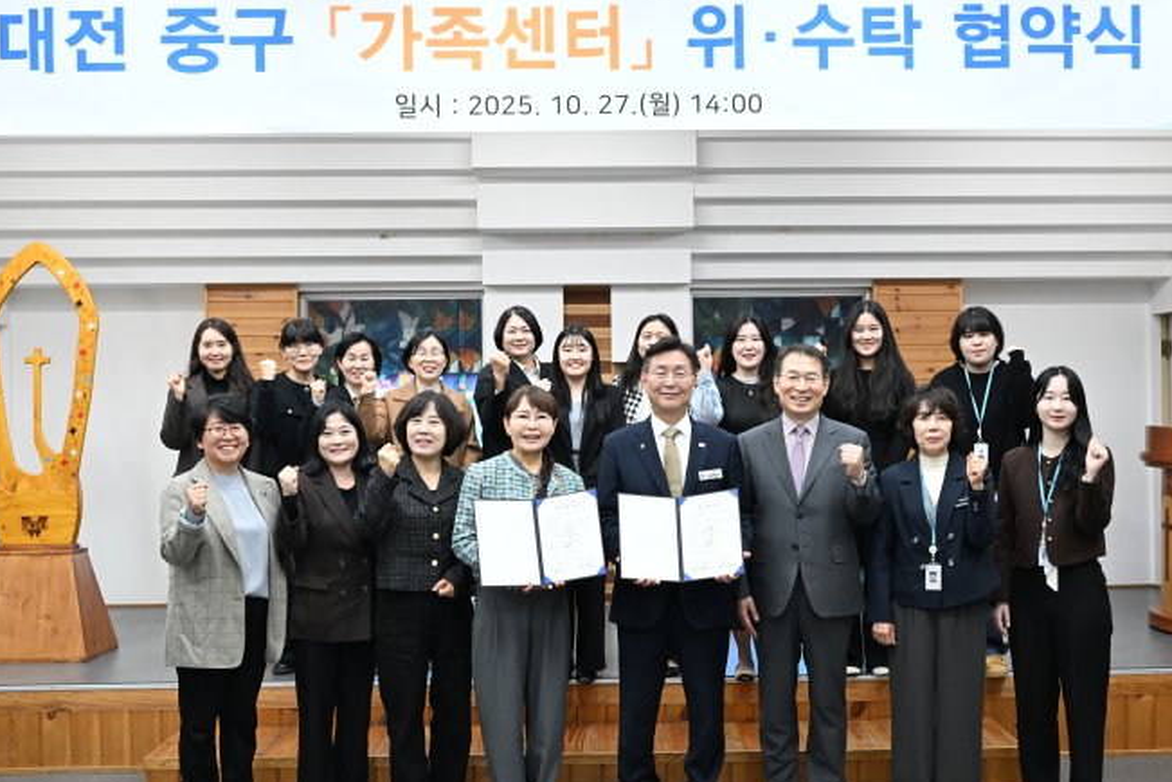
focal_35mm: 43
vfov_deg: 31.2
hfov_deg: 45.3
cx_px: 655
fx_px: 1400
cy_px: 408
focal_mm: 35
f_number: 6.3
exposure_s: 1/160
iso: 4000
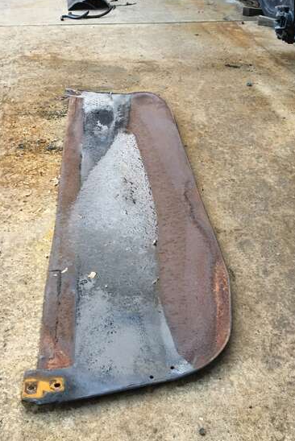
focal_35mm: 44
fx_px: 540
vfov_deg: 44.1
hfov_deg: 30.5
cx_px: 175
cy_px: 163
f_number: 2.2
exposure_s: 1/30
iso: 40
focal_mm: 4.15
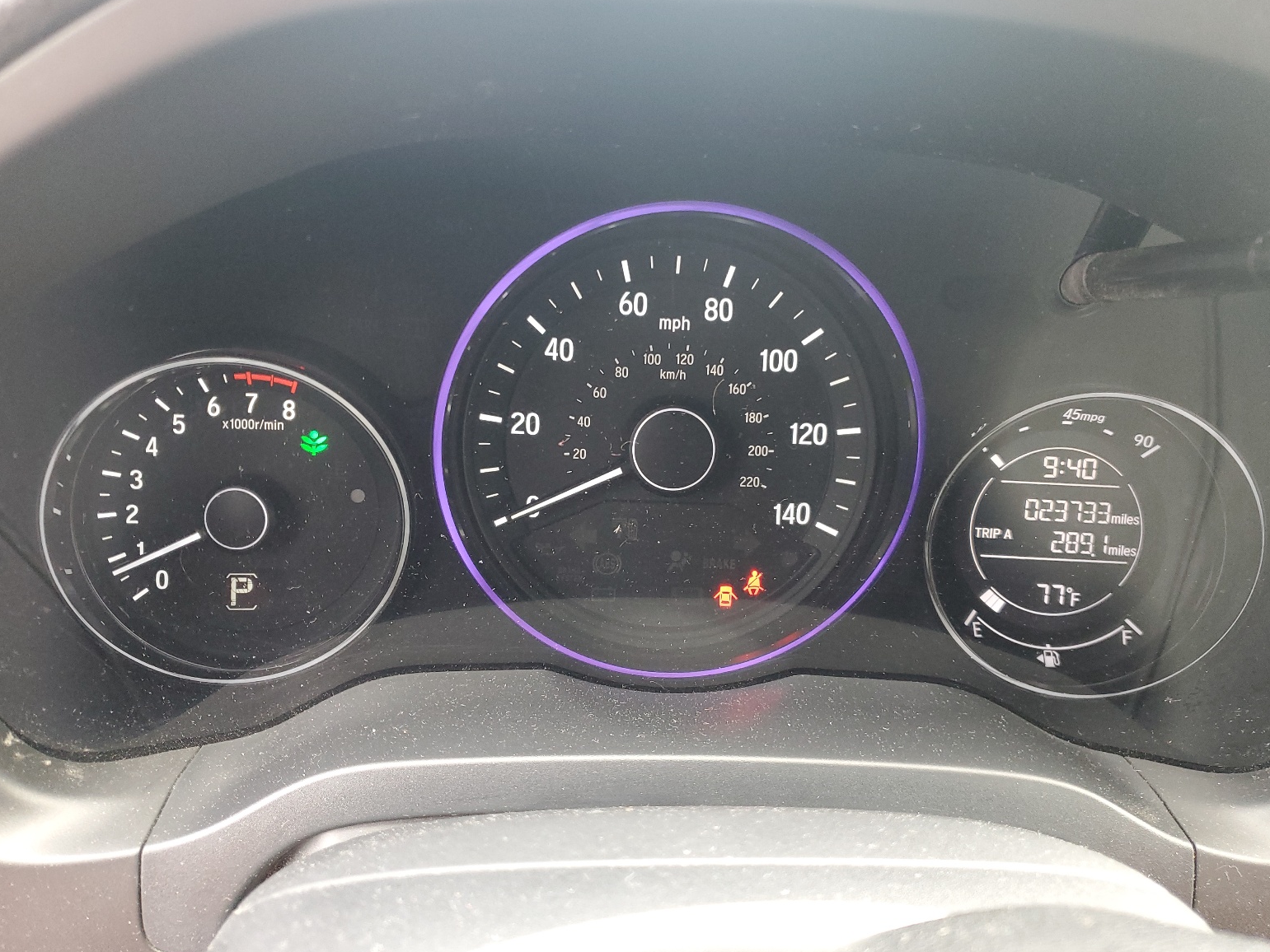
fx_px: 991
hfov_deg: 65.3
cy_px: 464
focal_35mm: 27
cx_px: 643
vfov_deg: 51.4
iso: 156
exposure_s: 1/60.2
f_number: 1.5
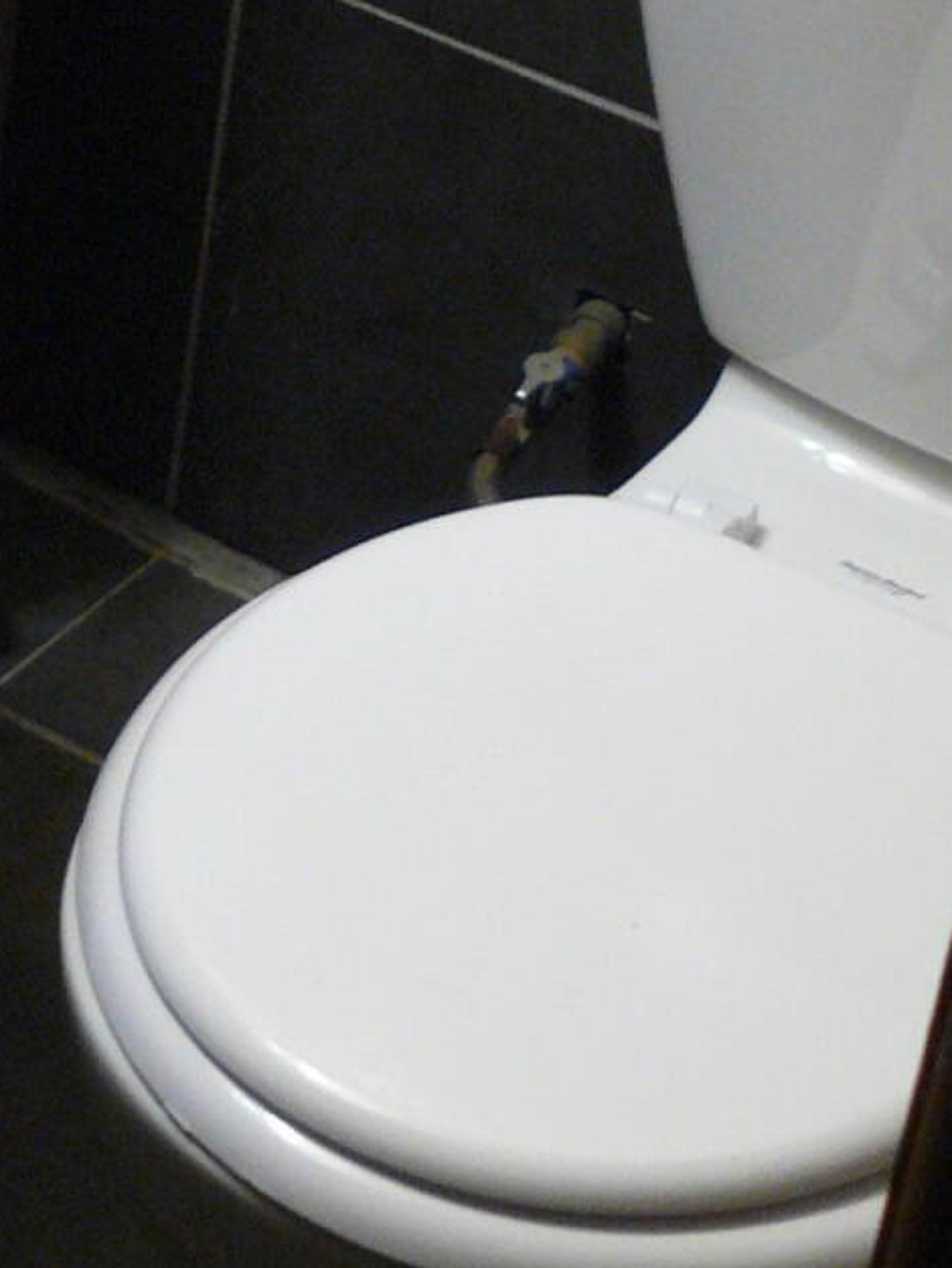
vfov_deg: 16.1
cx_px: -245
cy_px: -425
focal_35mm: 115
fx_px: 4214
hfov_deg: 12.5
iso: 200
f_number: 2.8
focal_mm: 6
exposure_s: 1/30
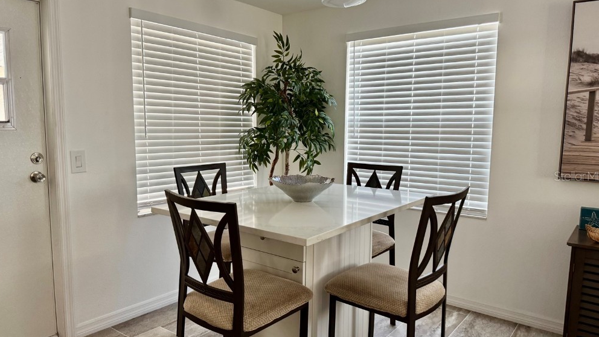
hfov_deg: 69.9
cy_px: 176
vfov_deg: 42.9
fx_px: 429
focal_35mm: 27
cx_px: 302
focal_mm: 6.76
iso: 200
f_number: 1.78
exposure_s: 1/60
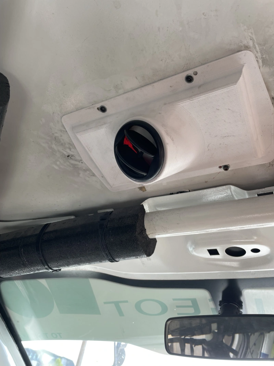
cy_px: 183
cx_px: 137
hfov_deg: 53.1
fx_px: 274
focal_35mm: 26
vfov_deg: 67.3
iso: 32
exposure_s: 1/121
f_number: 1.6
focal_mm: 4.2
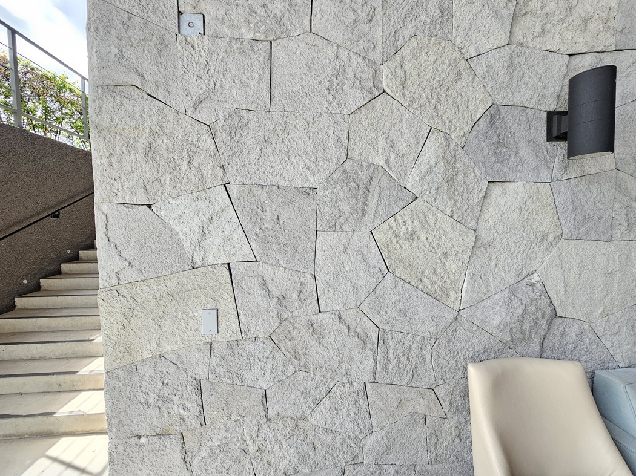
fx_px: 239
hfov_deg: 106.2
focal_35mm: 13
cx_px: 318
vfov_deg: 89.9
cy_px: 238
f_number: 2.2
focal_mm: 2.2
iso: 80
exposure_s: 1/230
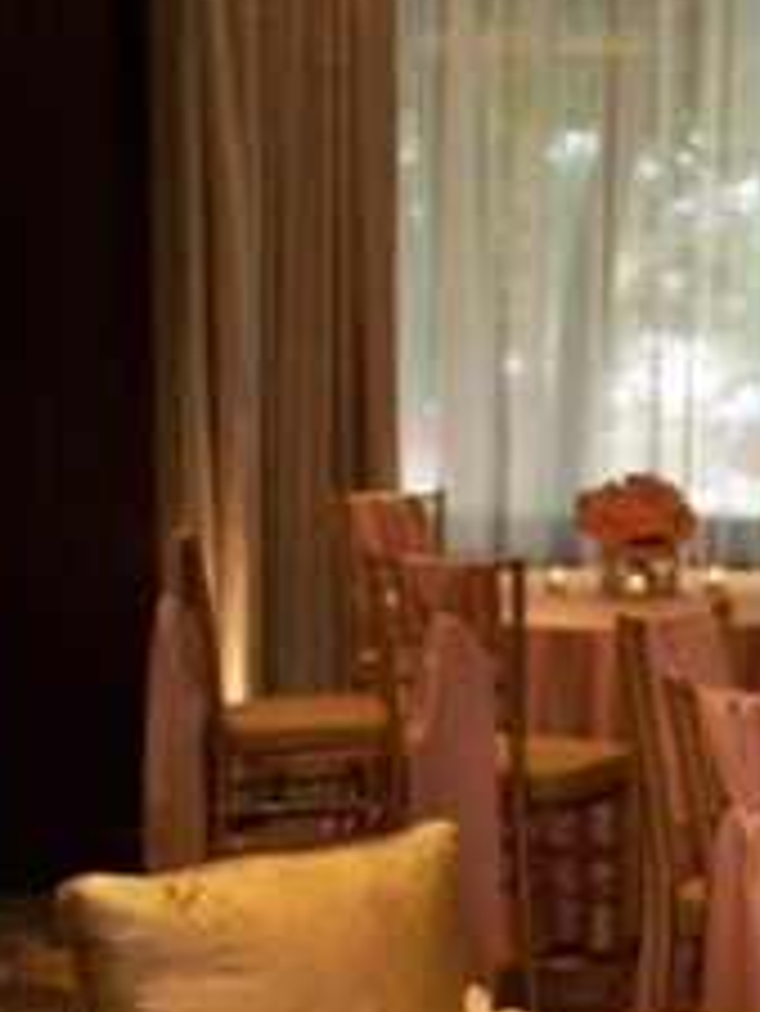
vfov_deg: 21.8
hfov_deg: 16.5
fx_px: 2574
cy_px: 882
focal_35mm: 88
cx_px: 751
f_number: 2.8
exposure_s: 1/30
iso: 200
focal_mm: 5.85
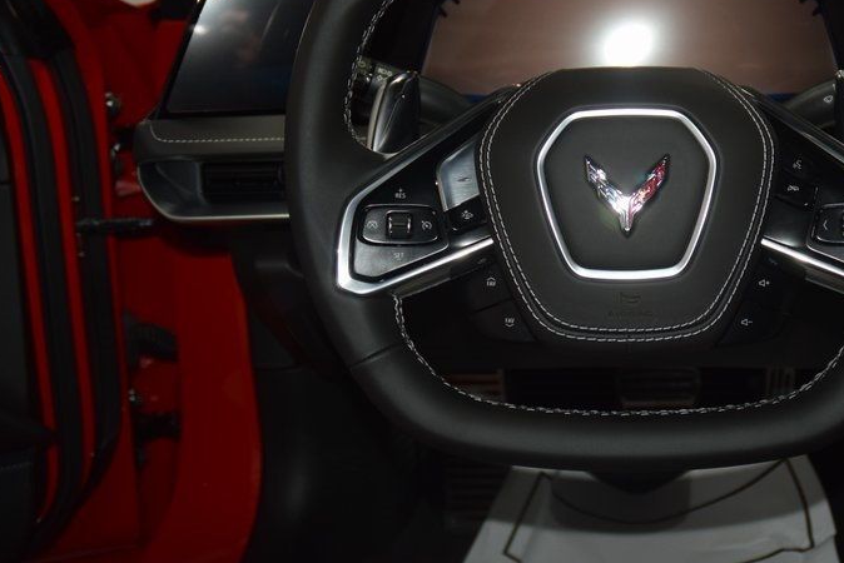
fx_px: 962
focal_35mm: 41
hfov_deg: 45.7
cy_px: 190
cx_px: 632
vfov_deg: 32.4
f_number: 3.5
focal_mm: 18
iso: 450
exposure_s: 1/125
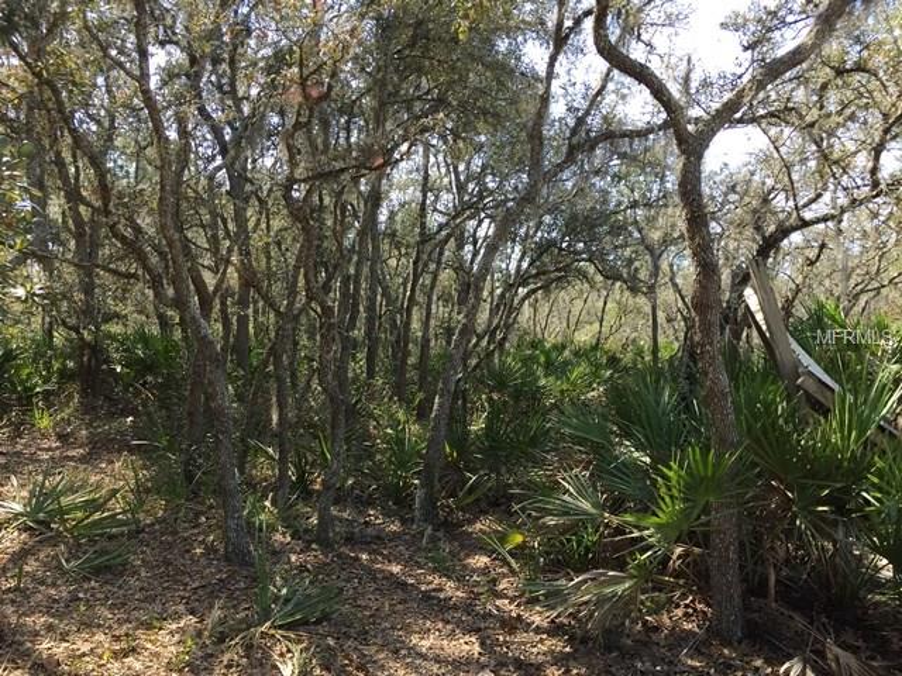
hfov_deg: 61.7
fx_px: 756
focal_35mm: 29
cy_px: 338
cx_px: 451
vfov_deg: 48.2
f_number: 2.2
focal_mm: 4.15
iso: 32
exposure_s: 1/356
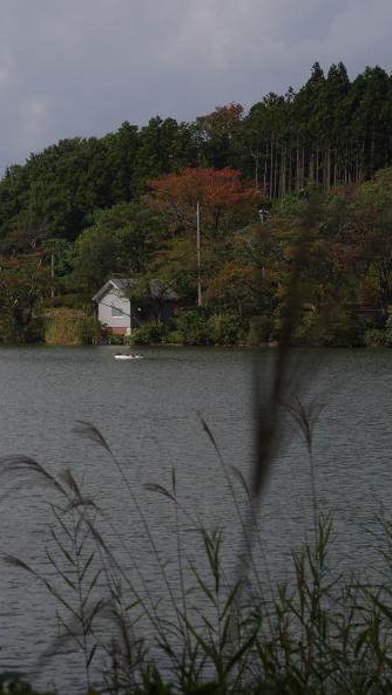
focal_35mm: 119
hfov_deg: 10.1
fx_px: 2197
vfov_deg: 18.0
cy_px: 347
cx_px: 29
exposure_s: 1/750
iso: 100
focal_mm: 50
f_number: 4.5
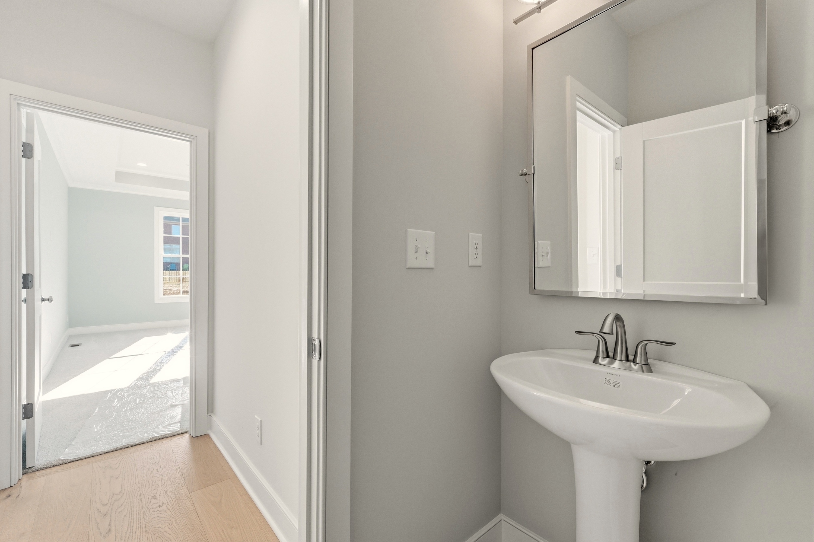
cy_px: 271
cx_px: 407
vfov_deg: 77.3
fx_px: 339
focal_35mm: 15
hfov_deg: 100.4
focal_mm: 10
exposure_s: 1/400
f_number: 9
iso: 400
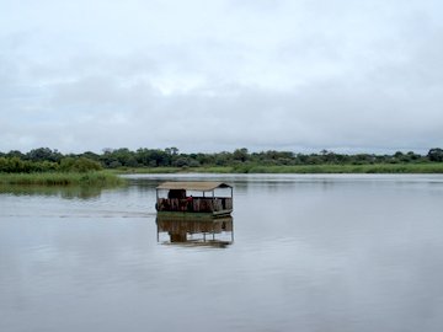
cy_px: 166
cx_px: 222
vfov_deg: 29.1
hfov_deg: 38.2
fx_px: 640
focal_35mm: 50
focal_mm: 10.8
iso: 100
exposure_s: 1/640
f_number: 3.5
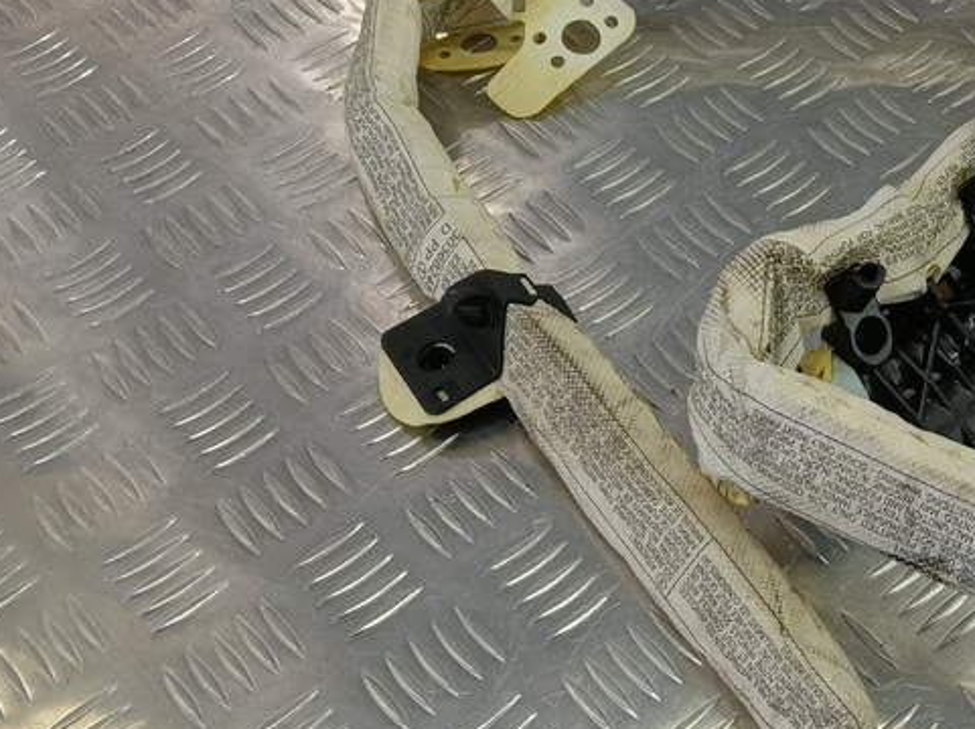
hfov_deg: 36.3
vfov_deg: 29.5
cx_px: 896
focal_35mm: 49
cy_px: 448
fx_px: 1379
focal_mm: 4.11
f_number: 1.6
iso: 147
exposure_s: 1/100
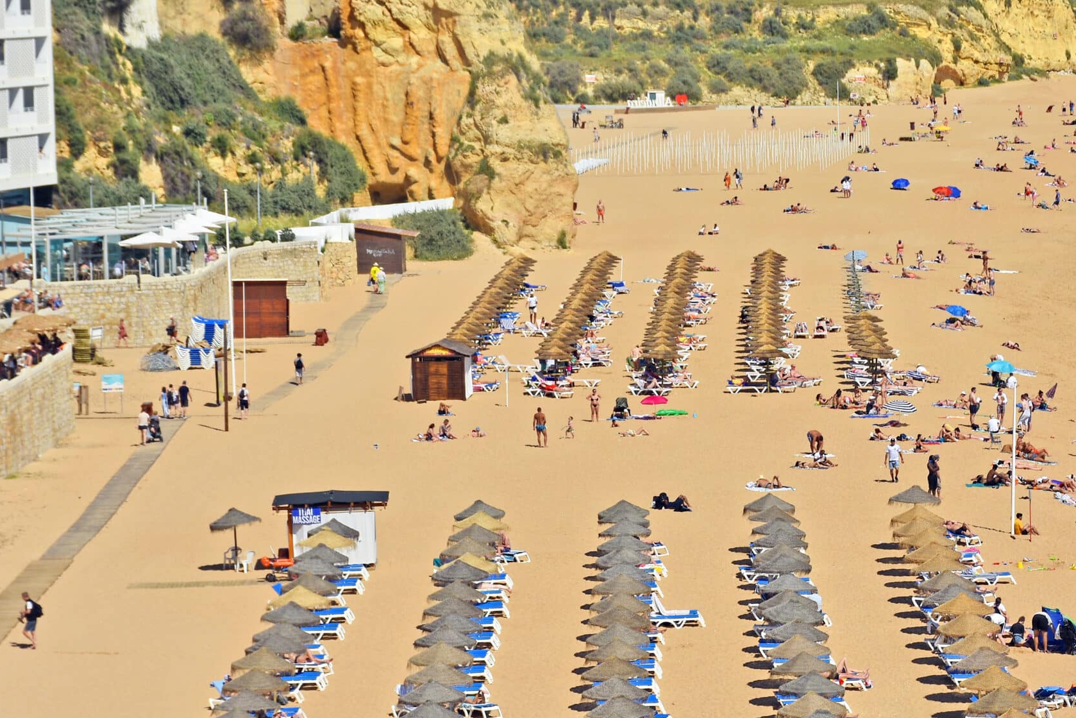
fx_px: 4513
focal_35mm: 151
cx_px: 735
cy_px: 433
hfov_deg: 13.6
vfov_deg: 9.1
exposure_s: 1/320
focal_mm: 66
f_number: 8
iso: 100
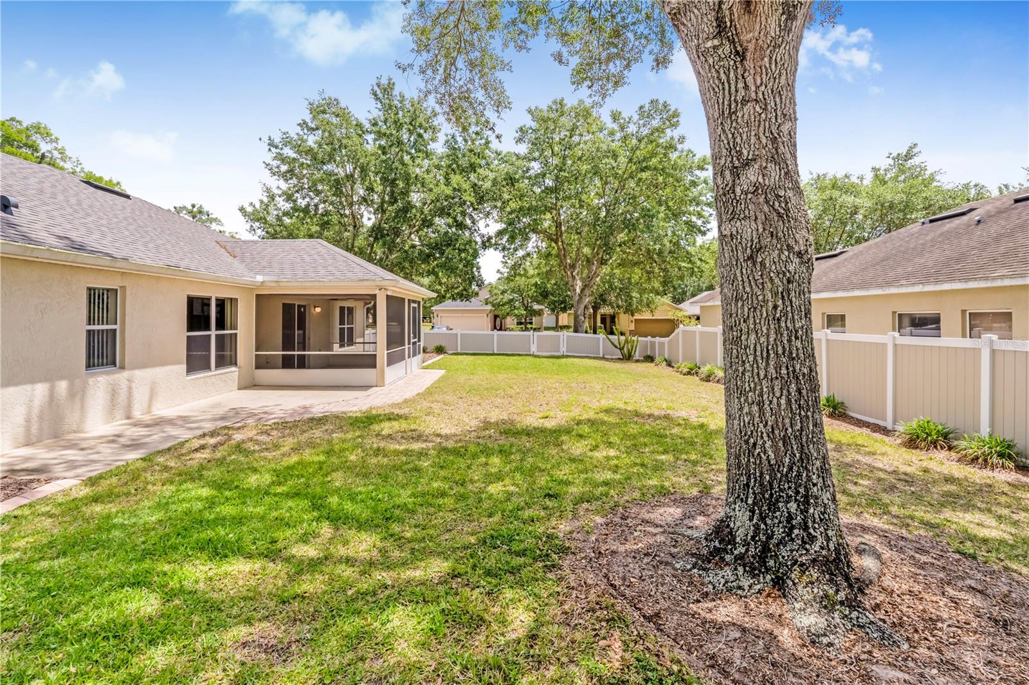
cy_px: 342
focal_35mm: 16
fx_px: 471
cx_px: 514
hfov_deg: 95.0
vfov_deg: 72.0
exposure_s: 1/4000
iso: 250
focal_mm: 11
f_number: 9
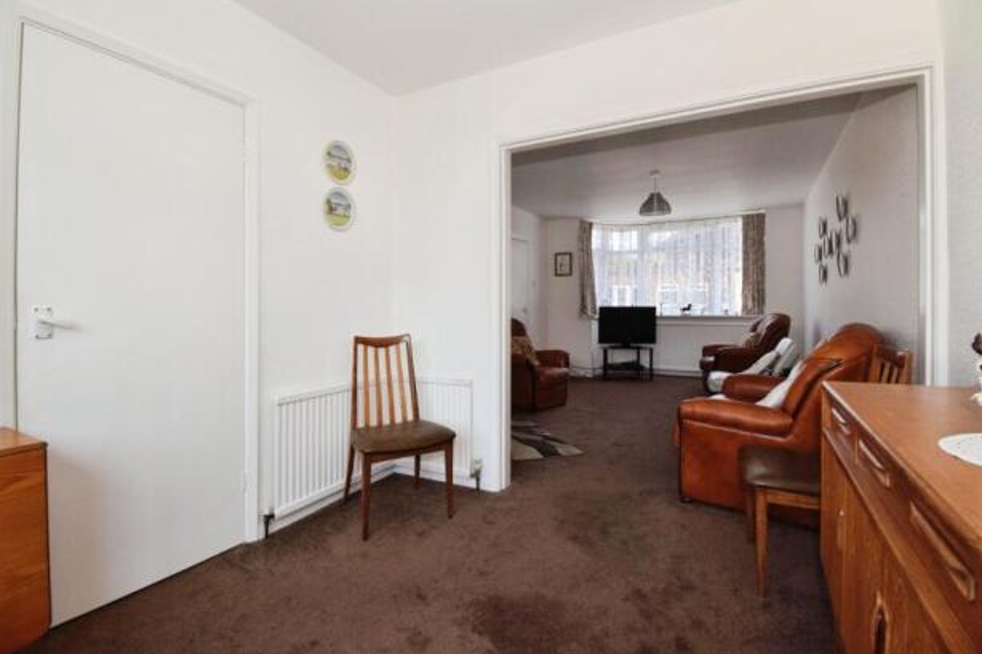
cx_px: 485
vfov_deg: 73.6
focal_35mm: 16
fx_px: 436
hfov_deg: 96.7
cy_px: 308
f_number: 9
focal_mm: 10
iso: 1000
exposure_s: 1/200
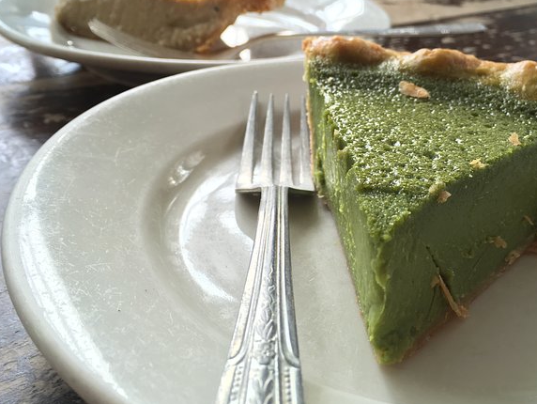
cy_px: 170
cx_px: 316
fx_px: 590
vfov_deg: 37.7
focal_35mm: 38
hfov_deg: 48.7
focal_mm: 4.15
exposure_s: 1/40
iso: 32
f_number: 2.2
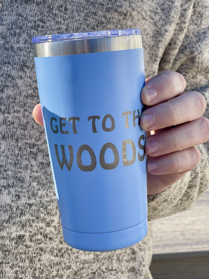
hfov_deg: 22.9
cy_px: 140
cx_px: 104
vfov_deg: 30.3
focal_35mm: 64
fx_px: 515
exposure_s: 1/402
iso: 20
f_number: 2.2
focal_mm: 7.5
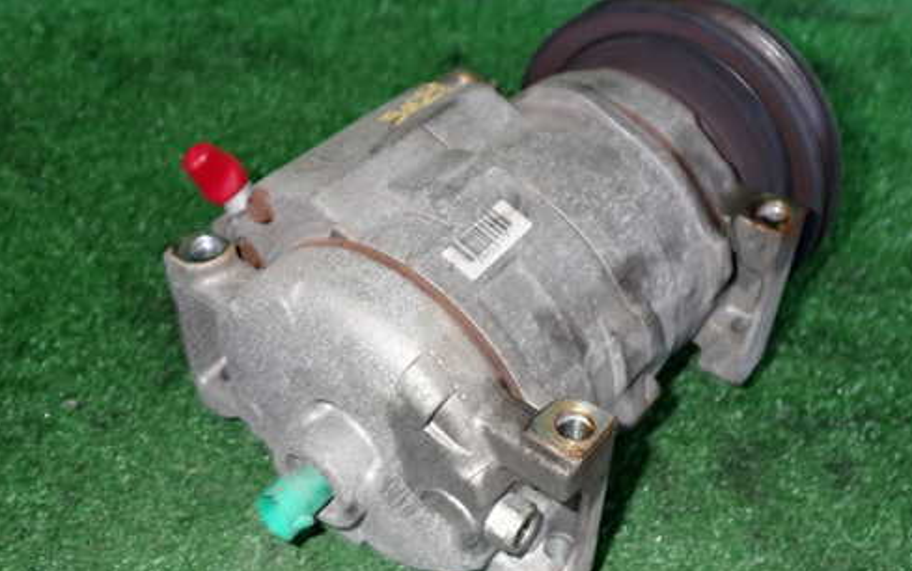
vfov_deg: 32.8
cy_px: 313
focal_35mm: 39
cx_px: 455
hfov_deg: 50.4
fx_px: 970
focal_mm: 5.4
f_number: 6.3
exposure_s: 1/30
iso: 200
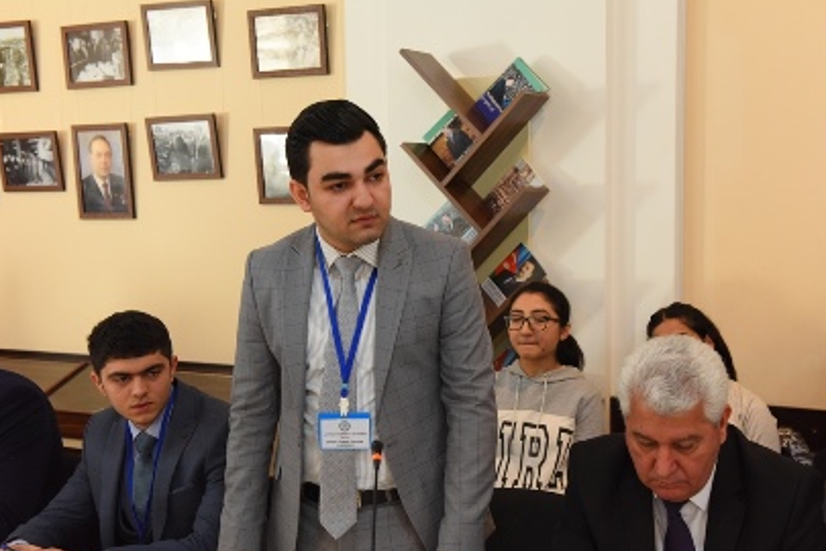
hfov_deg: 39.6
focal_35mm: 50
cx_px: 428
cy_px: 296
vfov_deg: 27.0
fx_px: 1147
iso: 5000
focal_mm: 45
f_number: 5.6
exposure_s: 1/125
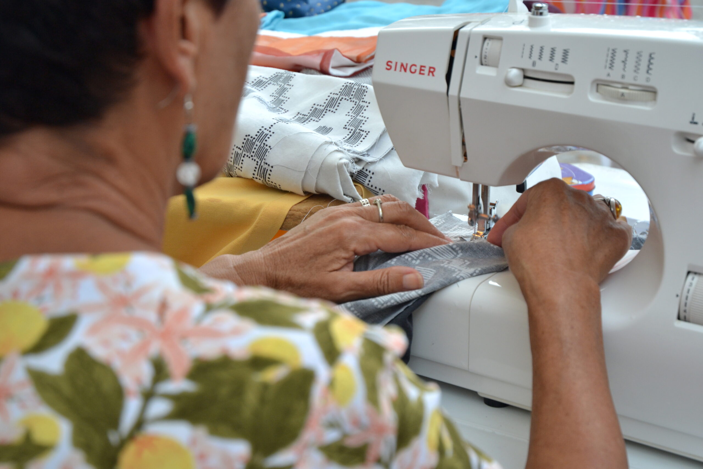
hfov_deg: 28.1
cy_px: 234
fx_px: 1406
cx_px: 352
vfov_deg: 18.9
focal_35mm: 72
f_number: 4.5
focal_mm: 48
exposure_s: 1/250
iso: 400
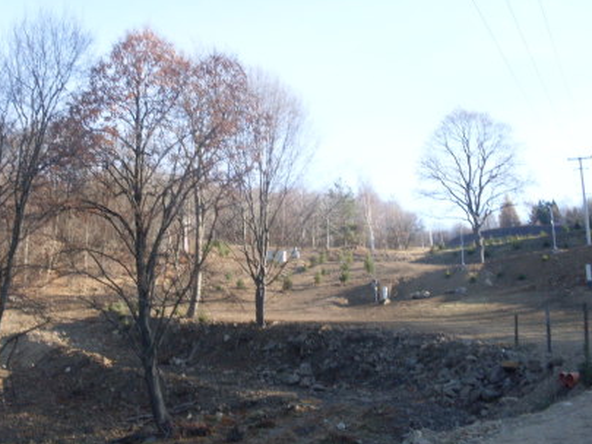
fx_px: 770
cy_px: 187
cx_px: 246
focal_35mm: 45
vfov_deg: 32.1
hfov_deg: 41.9
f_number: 2.8
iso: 80
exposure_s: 1/350
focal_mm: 6.3
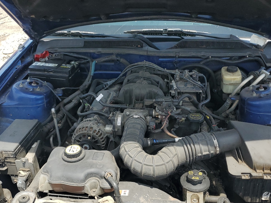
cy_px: 103
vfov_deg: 36.8
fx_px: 305
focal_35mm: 39
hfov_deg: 47.9
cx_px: 134
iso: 50
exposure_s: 1/1429
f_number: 1.5
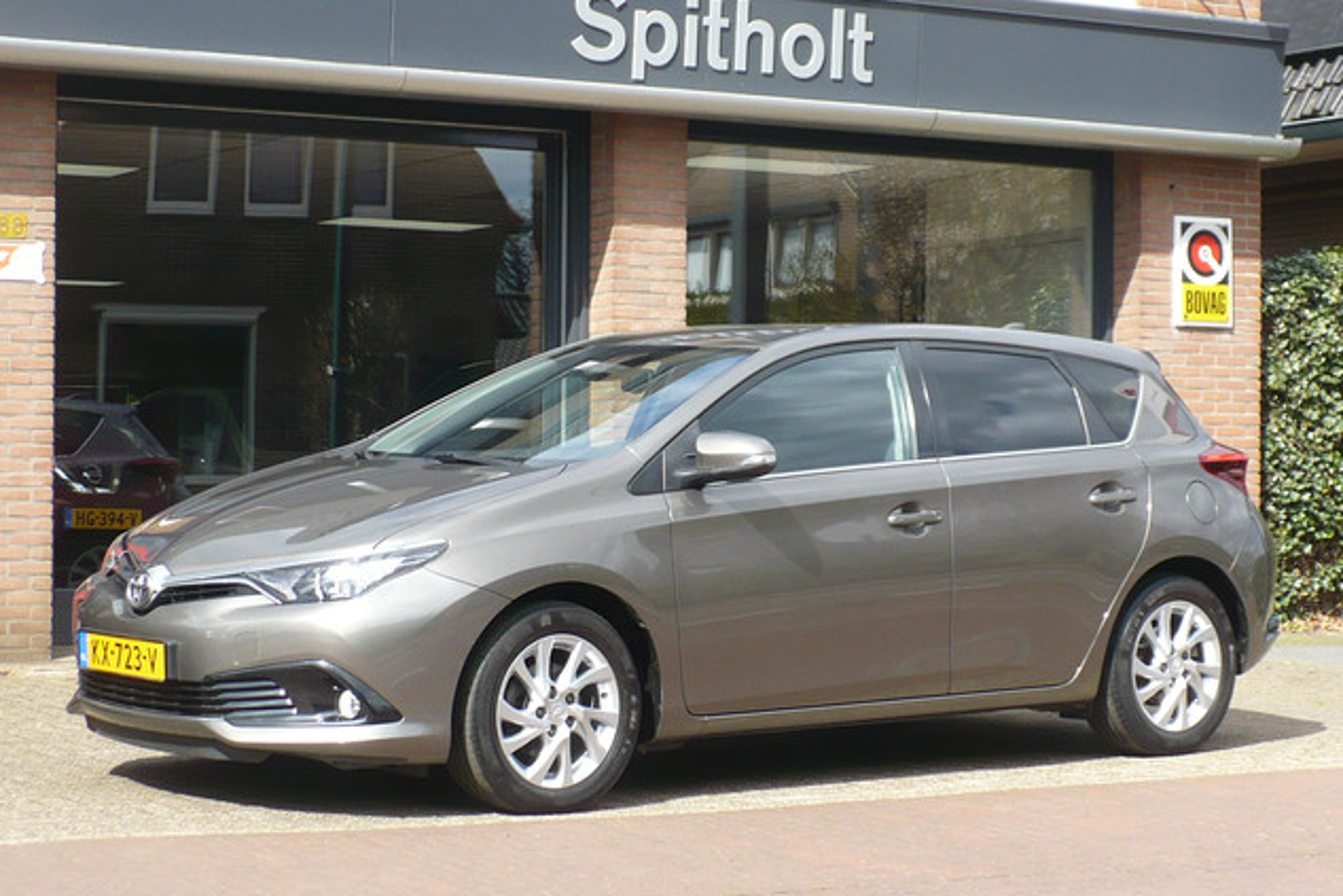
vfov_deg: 16.3
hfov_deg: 24.2
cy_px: 453
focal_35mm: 84
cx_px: 676
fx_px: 3134
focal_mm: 8.9
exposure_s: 1/500
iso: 100
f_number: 3.1
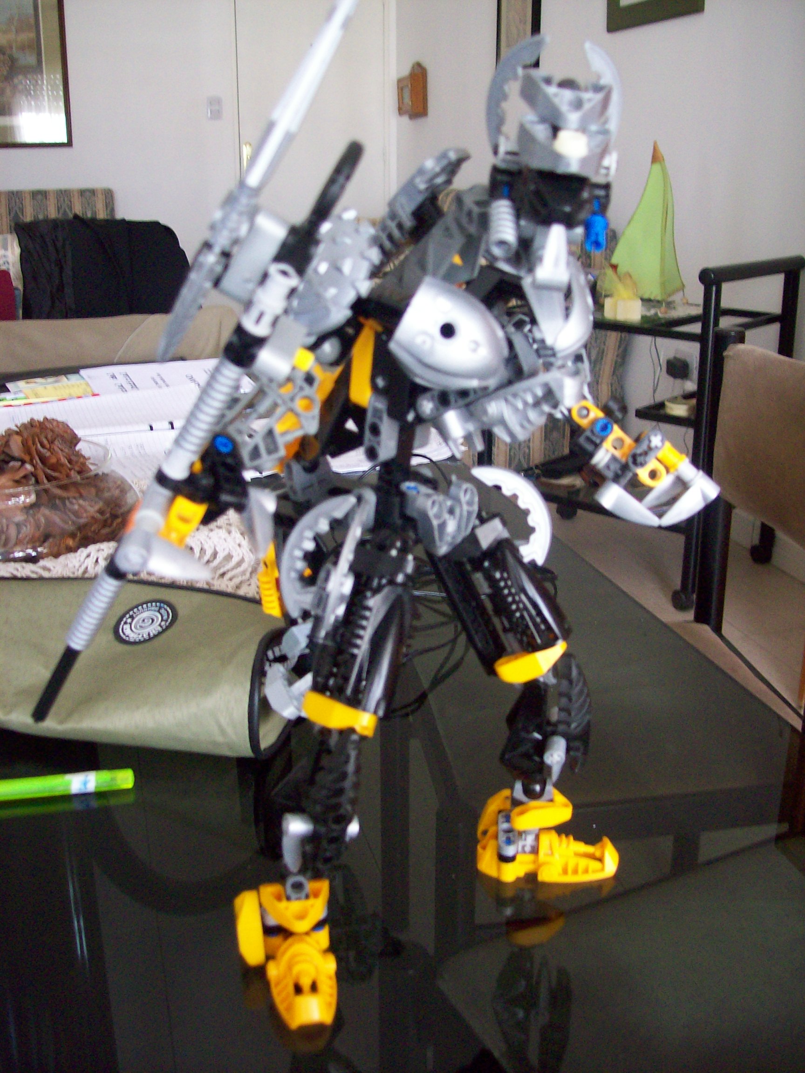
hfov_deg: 39.7
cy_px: 536
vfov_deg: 51.4
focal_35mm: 36
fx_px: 1116
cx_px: 402
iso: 160
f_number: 2.7
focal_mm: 6
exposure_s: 1/8
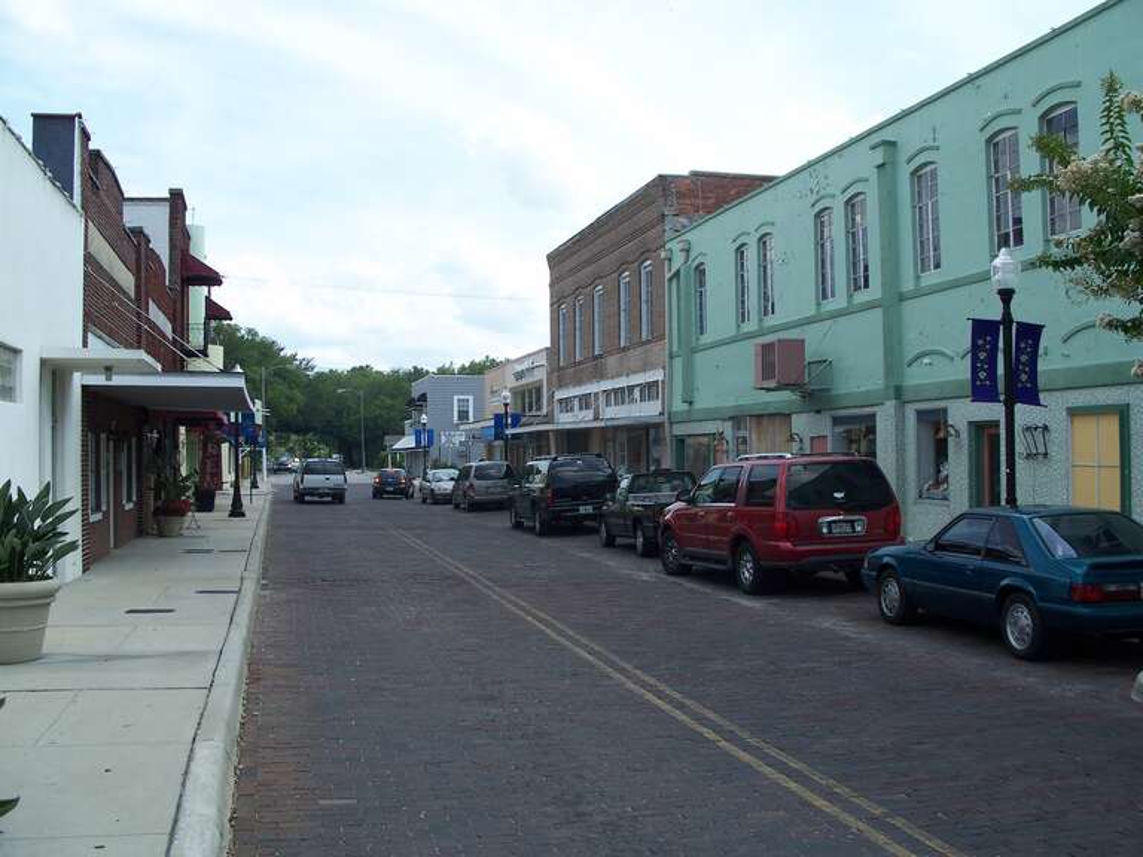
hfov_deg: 50.1
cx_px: 572
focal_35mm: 37
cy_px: 428
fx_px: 1222
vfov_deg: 38.7
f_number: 4
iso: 64
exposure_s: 1/320
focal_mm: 7.8
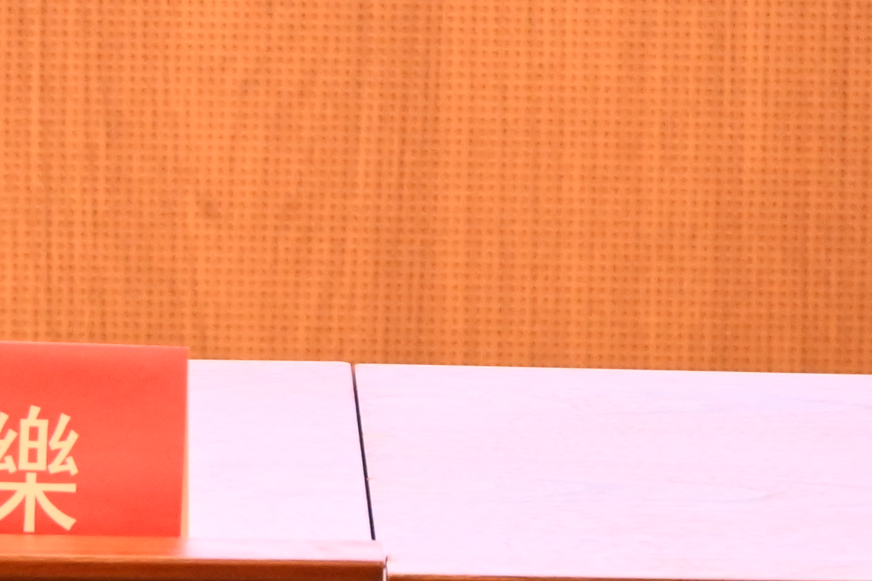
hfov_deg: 1.8
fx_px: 27660
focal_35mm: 1142
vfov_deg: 1.2
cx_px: -1202
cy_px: -73
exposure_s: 1/200
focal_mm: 200
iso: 3200
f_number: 6.3
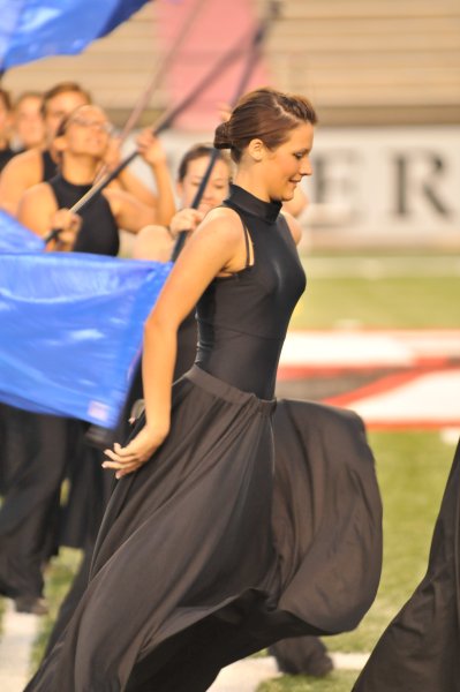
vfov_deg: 6.9
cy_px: 346
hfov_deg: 4.6
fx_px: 5760
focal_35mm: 300
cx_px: 230
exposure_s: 1/160
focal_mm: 200
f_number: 2.8
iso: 800
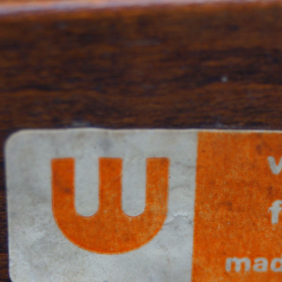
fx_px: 1705
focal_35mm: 185
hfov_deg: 9.4
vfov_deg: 9.4
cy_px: 249
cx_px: 231
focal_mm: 55
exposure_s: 1/100
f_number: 5.6
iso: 400
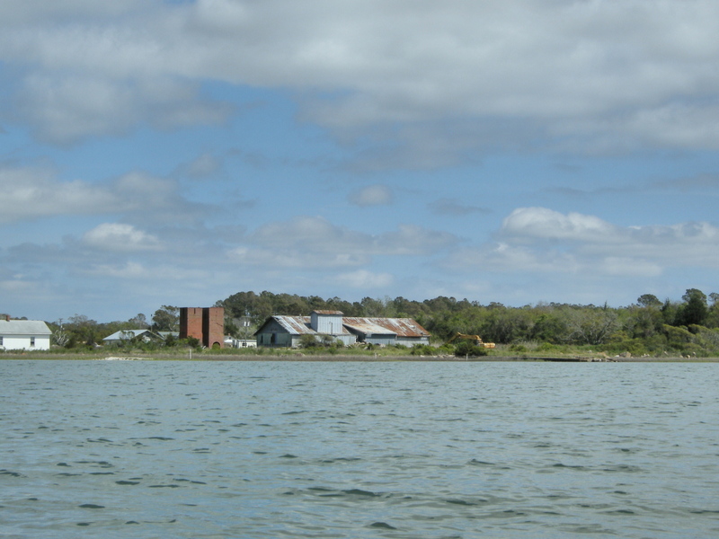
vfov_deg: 19.9
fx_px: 1537
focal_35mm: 74
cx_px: 360
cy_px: 270
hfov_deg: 26.3
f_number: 6.8
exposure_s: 1/360
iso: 64
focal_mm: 15.7
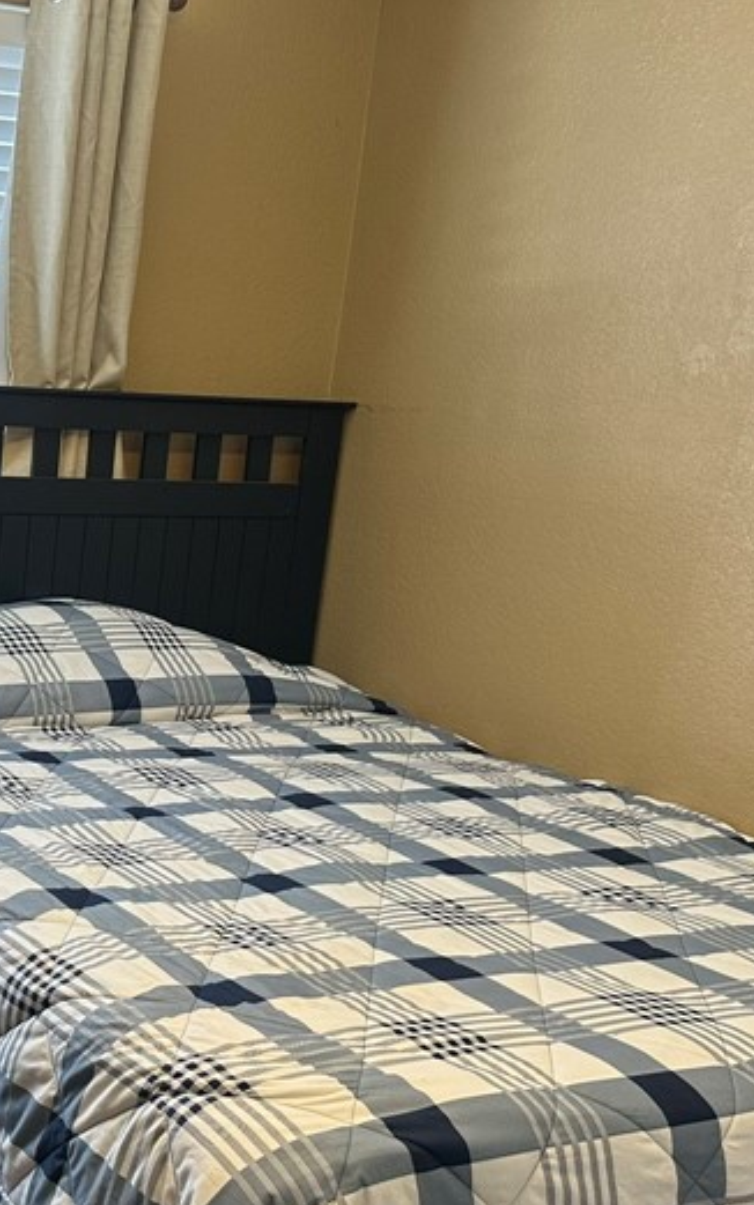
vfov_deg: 40.1
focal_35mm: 50
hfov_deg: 24.1
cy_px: 738
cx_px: -86
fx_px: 1643
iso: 125
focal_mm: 6.86
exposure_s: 1/60
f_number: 1.78
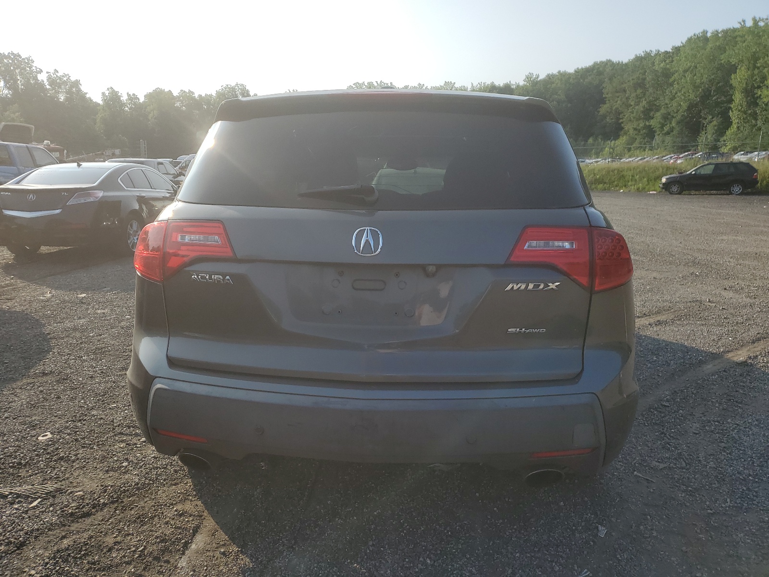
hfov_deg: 67.3
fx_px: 578
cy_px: 288
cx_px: 384
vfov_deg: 53.1
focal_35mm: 26
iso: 50
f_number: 1.5
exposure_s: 1/2500
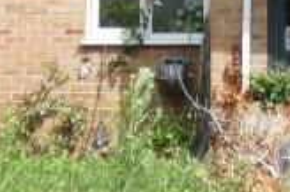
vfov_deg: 10.1
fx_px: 1046
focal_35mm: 130
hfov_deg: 15.3
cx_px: 324
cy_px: -132
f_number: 2.8
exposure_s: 1/640
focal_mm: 3.6
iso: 80
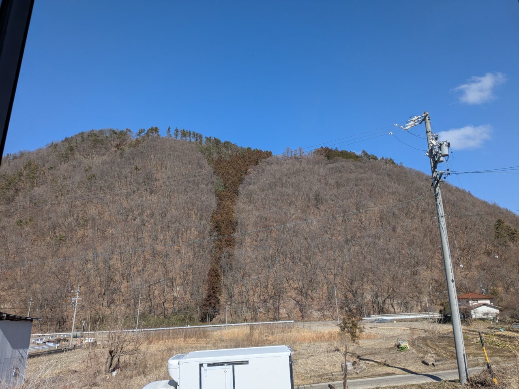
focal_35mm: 24
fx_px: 360
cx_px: 260
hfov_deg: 71.6
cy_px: 194
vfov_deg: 56.8
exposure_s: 1/2037
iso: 34
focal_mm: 4.53
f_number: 1.7
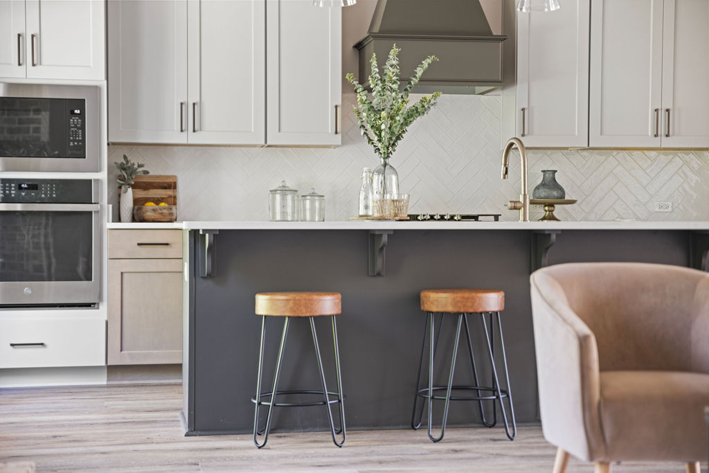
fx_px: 1379
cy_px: 236
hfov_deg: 28.8
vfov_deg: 19.5
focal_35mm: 70
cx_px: 354
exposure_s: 1/4
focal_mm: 70
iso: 320
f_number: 2.8
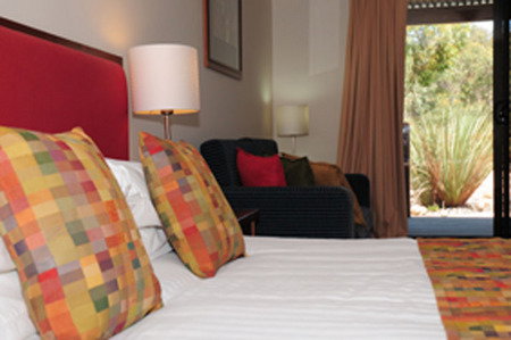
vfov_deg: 23.7
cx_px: 256
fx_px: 808
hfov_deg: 35.1
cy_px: 170
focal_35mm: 57
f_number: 8
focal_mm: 38
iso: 500
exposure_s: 1/250
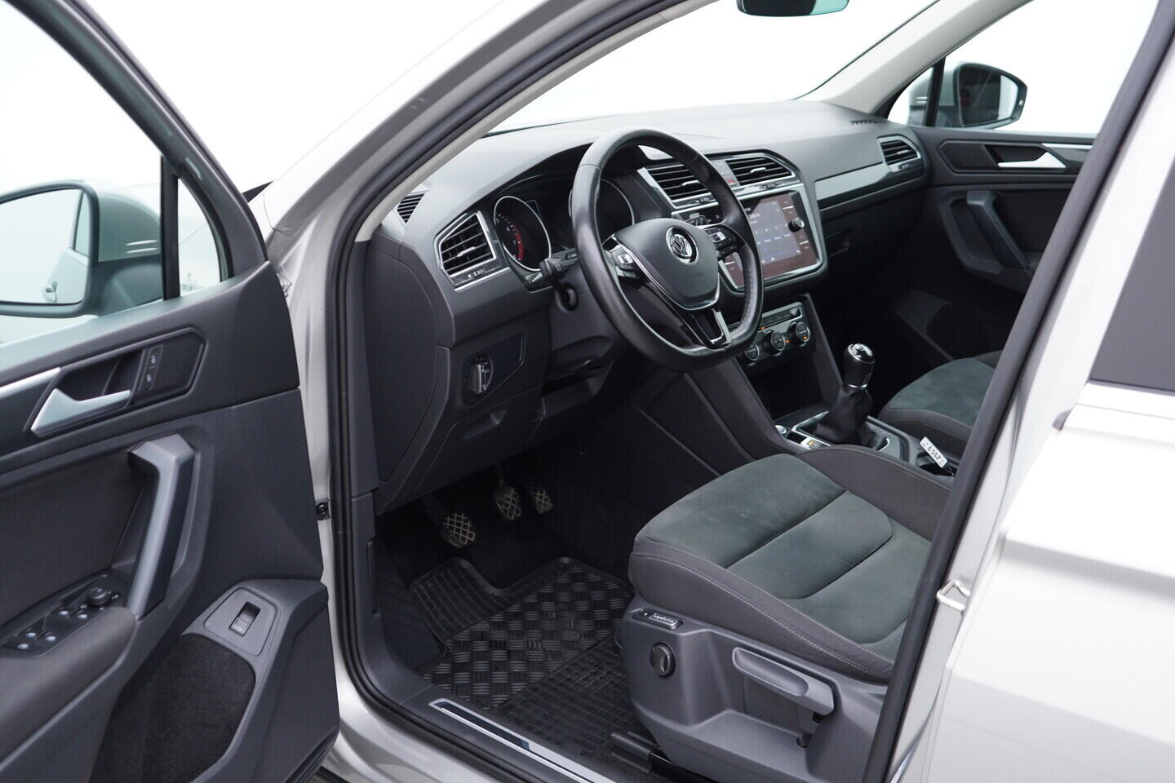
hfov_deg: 53.1
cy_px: 392
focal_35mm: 36
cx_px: 588
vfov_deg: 36.9
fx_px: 1175
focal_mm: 24
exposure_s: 1/40
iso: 160
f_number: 2.8
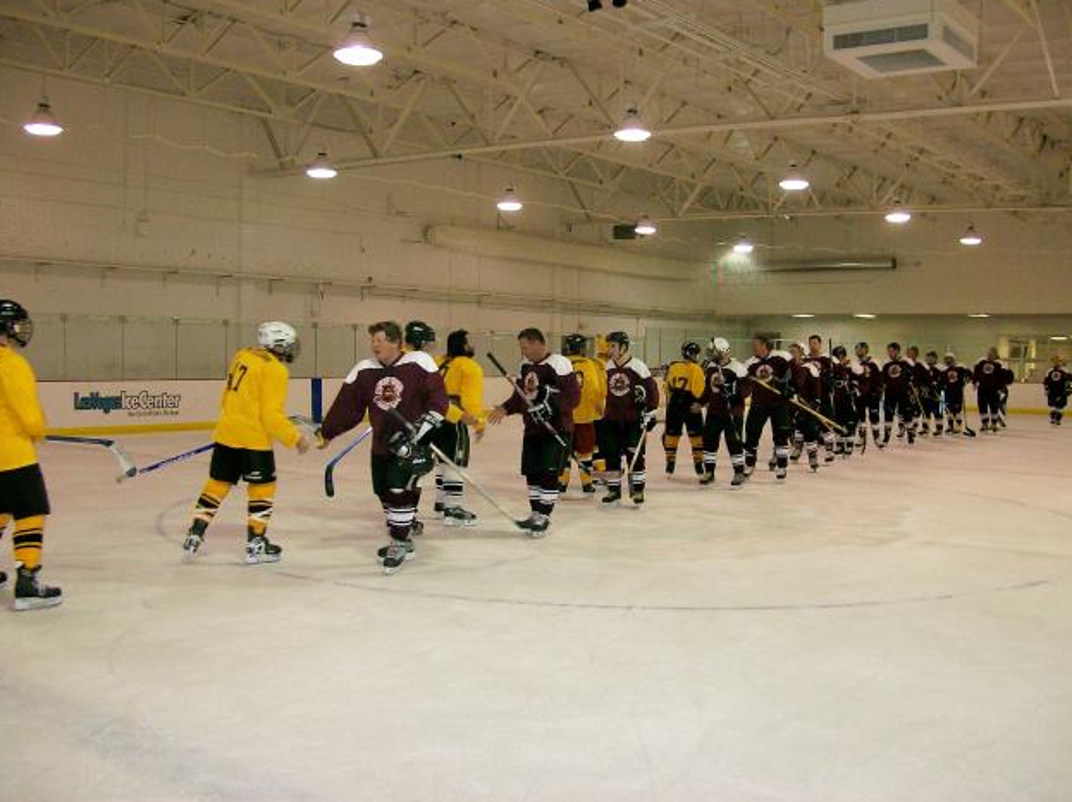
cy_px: 397
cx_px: 539
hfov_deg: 50.2
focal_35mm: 37
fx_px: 1145
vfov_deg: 38.6
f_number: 2.7
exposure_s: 1/64
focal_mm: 6
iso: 140
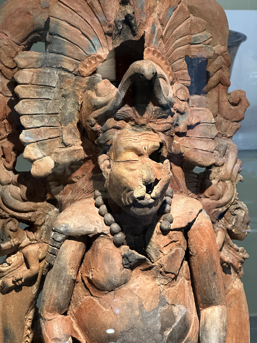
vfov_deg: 25.3
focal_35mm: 77
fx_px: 762
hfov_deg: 19.1
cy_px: 172
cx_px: 128
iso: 250
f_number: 2.8
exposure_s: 1/60
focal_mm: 9
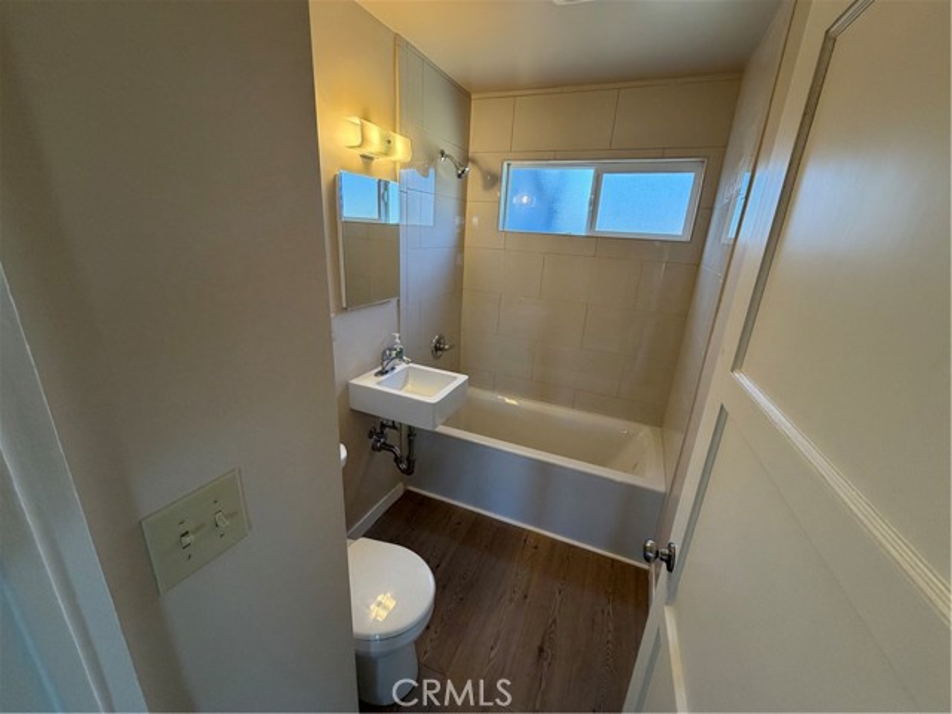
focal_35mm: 14
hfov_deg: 102.1
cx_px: 476
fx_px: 385
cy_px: 357
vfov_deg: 85.7
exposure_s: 1/120
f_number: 2.2
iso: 250
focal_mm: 2.22
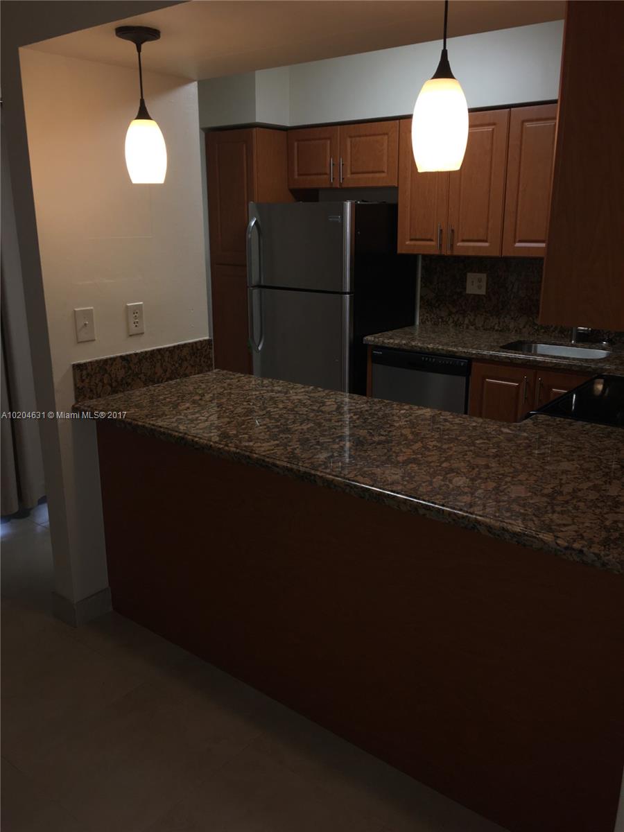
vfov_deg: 61.7
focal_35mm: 29
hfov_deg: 48.2
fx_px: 697
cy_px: 416
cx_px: 312
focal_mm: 4.15
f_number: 2.2
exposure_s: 1/32
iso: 25
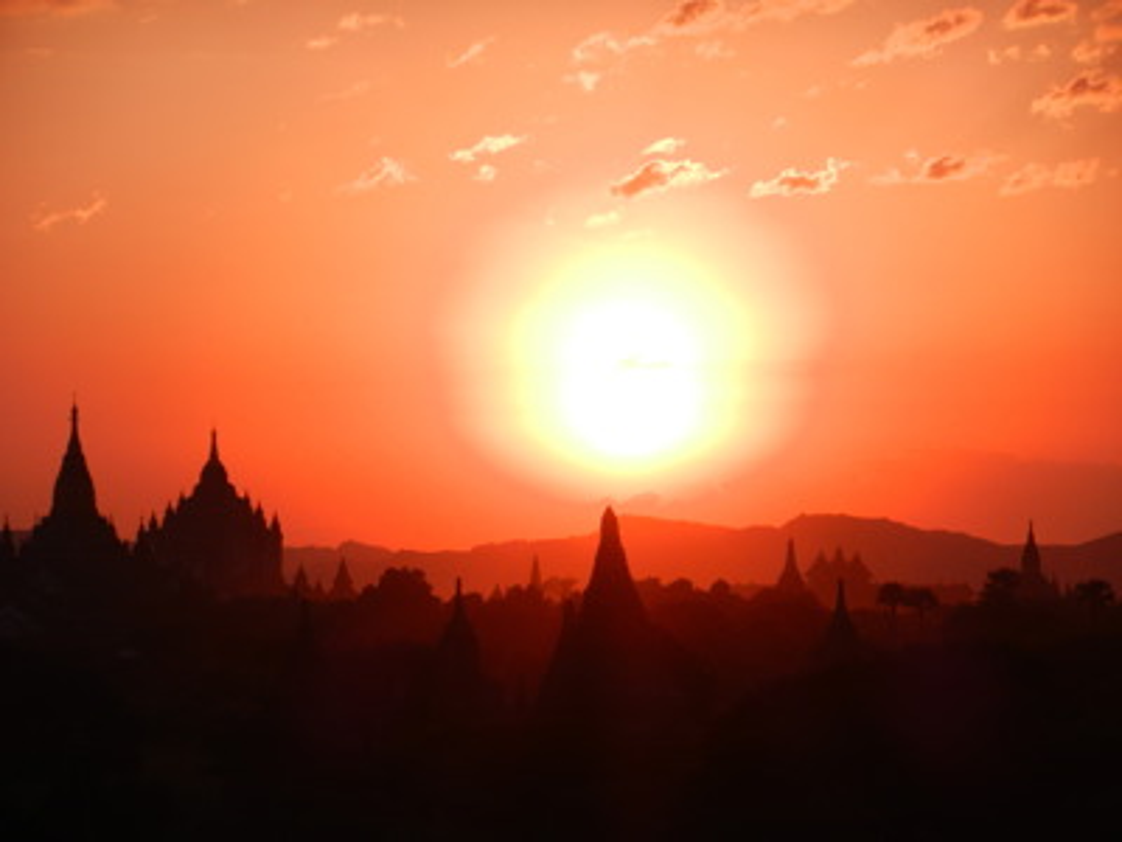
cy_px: 421
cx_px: 561
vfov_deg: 7.9
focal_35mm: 189
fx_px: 6126
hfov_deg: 10.5
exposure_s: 1/1250
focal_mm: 34
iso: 160
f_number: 5.3
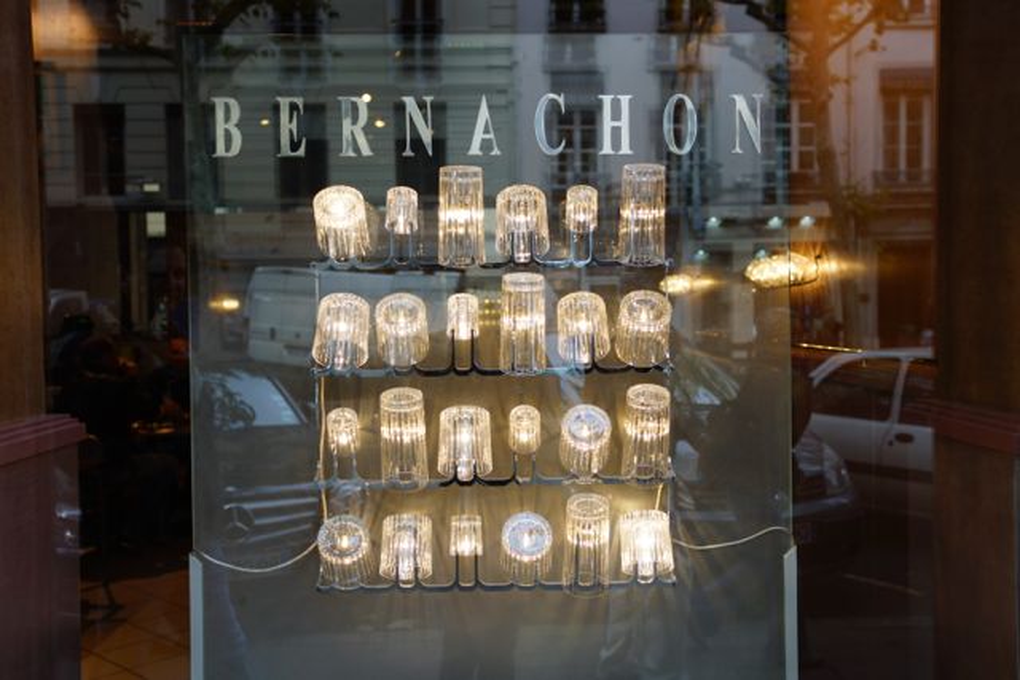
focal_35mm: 36
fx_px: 1020
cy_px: 340
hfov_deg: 53.1
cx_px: 510
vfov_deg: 36.9
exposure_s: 1/80
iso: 100
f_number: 2.8
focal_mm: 24
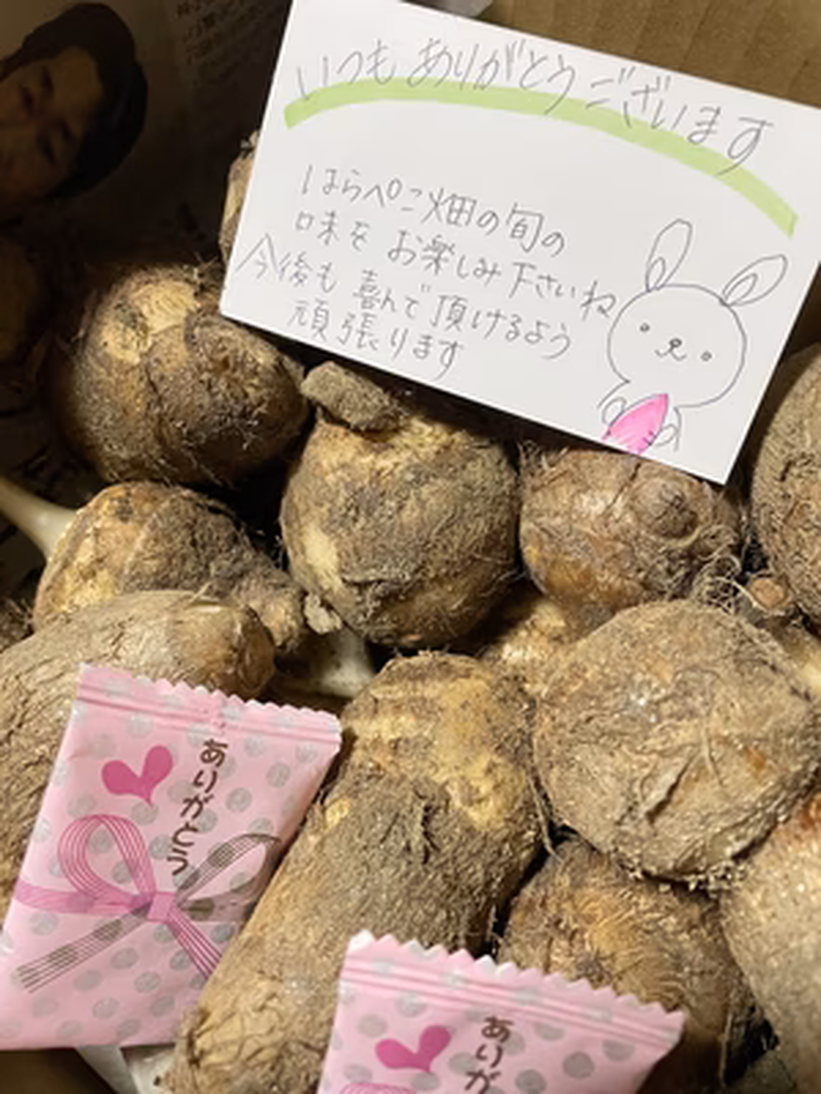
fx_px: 822
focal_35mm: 26
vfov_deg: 67.3
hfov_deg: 53.1
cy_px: 547
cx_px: 410
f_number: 1.6
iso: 320
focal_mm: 4.2
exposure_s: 1/50
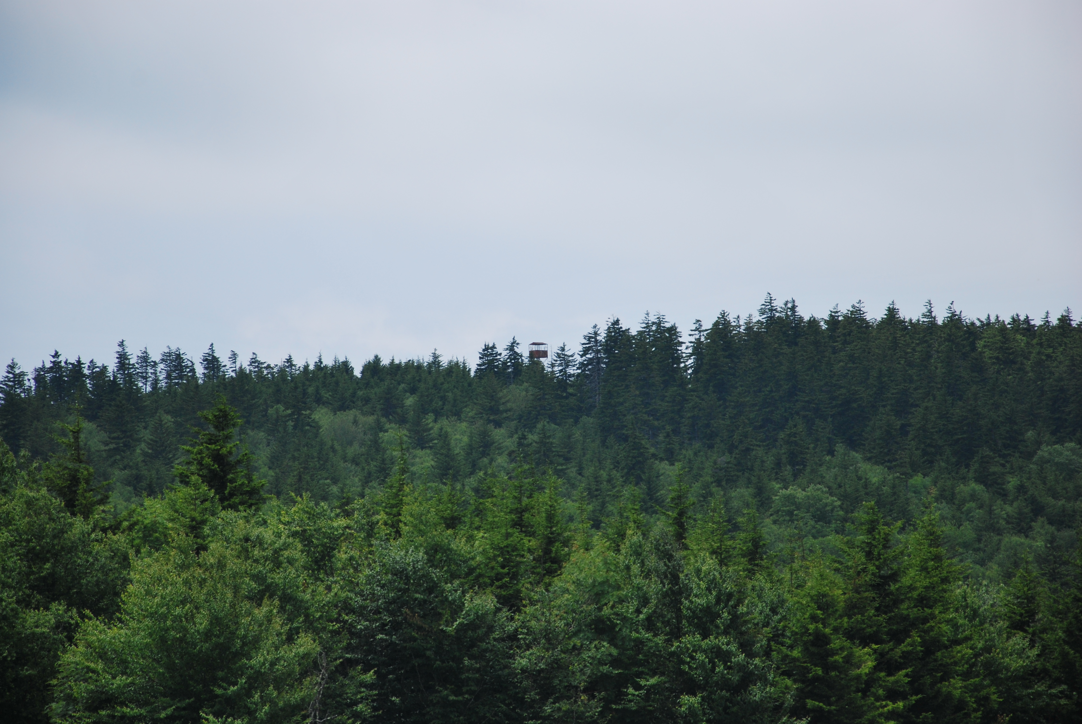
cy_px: 362
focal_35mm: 158
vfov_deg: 8.7
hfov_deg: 13.0
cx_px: 541
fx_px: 4739
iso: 200
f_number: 8
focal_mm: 105
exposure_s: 1/1000
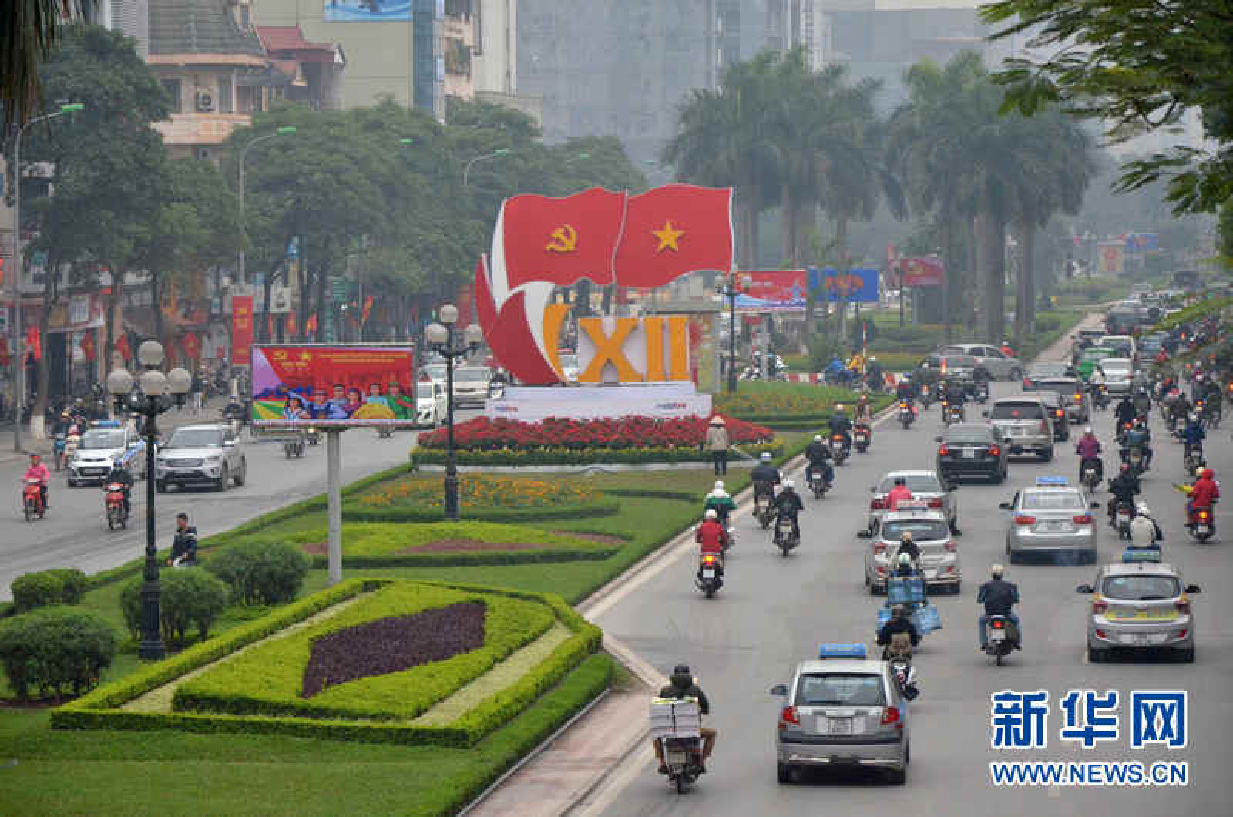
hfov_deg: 13.1
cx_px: 616
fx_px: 5384
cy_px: 408
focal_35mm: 158
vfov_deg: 8.7
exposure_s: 1/640
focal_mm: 105
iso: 2000
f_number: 8
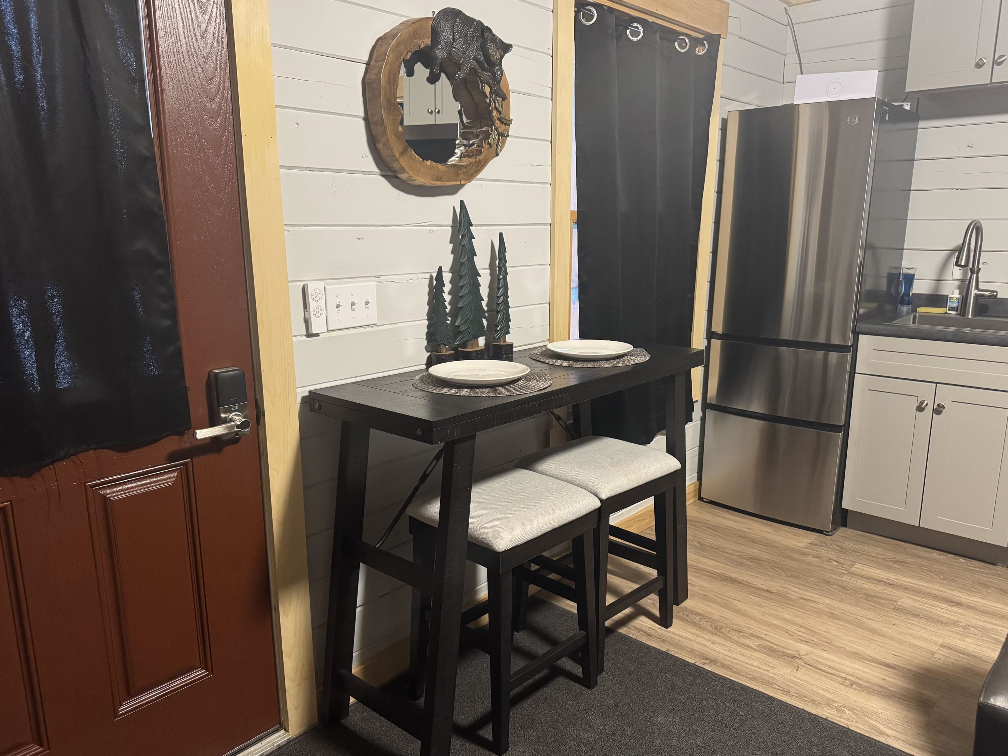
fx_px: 728
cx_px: 496
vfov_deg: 54.9
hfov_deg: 69.4
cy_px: 380
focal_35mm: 25
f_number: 1.78
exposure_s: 1/60
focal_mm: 6.76
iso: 640
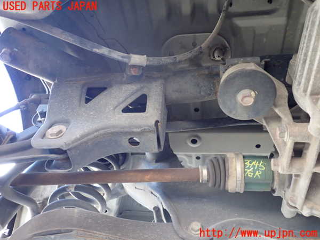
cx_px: 160
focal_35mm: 30
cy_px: 120
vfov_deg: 46.8
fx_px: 277
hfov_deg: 60.0
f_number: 2.3
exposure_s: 1/30
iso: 250
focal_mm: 5.4
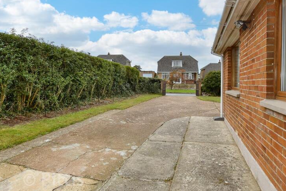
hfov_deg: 73.6
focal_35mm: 24
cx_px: 154
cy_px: 87
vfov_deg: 53.1
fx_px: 191
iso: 160
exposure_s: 1/100
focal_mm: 11.5
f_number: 8
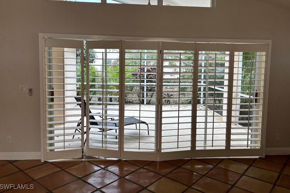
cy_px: 81
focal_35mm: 28
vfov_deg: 46.2
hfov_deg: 65.5
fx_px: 226
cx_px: 148
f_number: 1.6
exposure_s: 1/120
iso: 80
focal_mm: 5.96
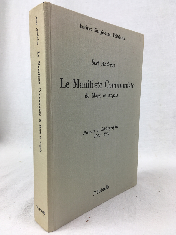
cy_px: 118
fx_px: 197
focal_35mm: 29
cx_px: 88
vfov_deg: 61.7
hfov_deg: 48.2
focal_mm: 4.15
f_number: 2.2
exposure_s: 1/60
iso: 25
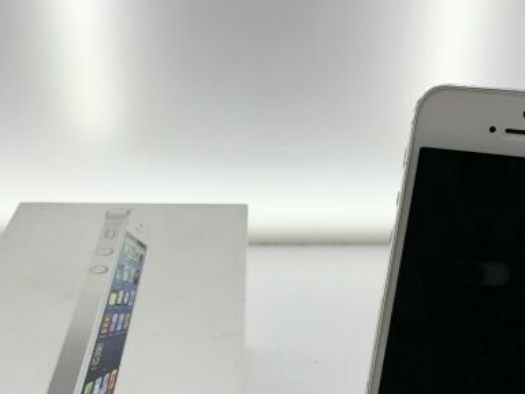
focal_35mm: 52
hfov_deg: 36.7
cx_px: 223
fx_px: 789
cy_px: 386
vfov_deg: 26.6
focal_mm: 4.25
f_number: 1.8
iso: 40
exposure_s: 1/122
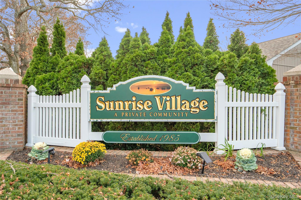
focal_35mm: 25
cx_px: 150
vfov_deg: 51.3
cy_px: 100
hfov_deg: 71.5
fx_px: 209
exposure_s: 1/250
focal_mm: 25
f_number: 5.6
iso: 1600
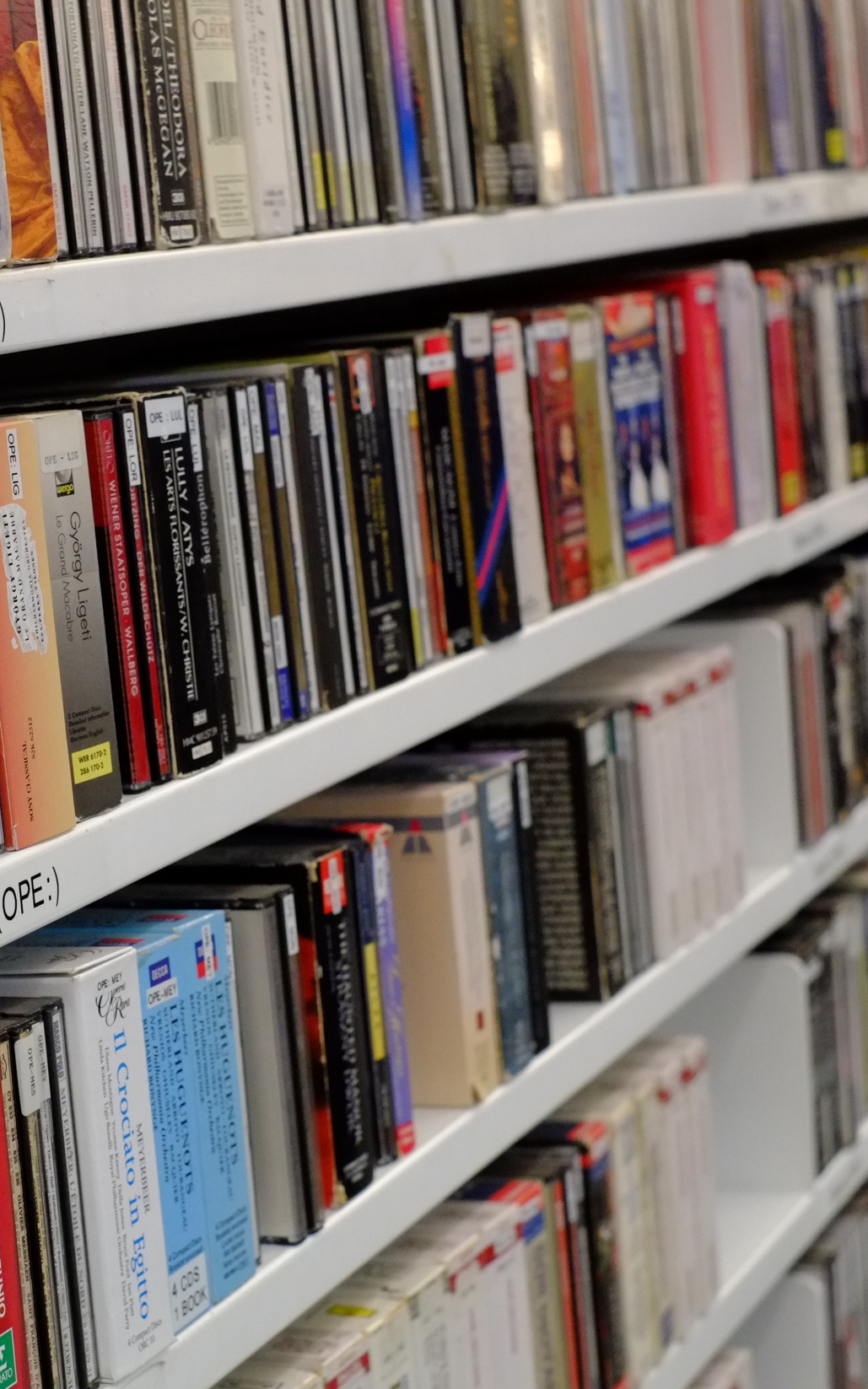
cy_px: 688
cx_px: 154
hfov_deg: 15.8
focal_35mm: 82
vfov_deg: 25.2
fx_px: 3104
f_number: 4
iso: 3200
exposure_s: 1/125
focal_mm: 35
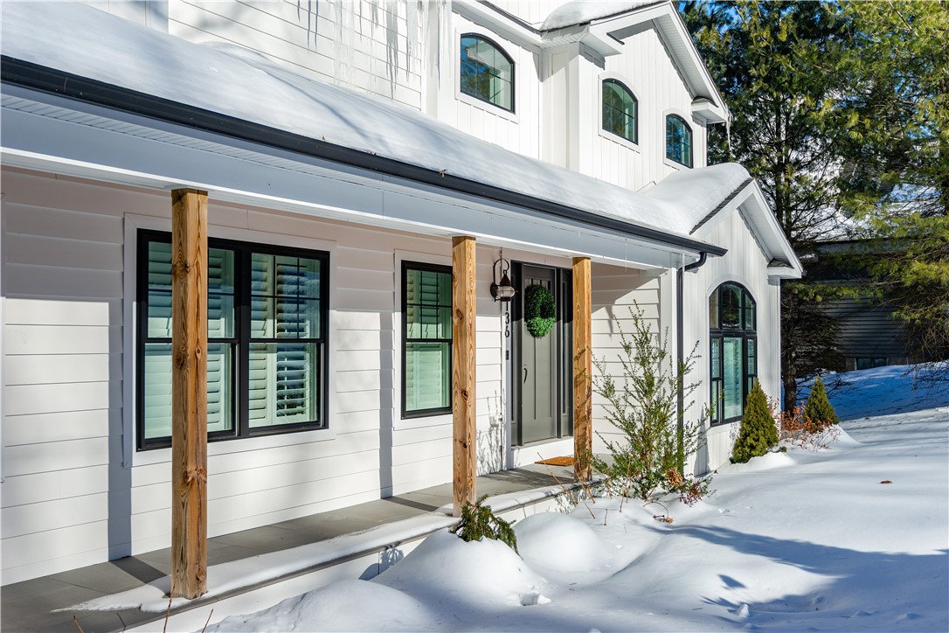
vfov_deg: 37.9
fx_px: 923
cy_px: 316
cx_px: 474
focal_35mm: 35
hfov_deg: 54.4
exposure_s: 1/400
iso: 100
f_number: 6.3
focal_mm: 35
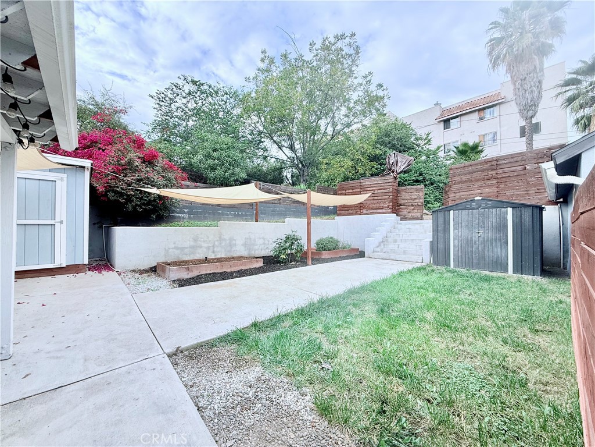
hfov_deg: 102.1
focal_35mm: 14
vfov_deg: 85.7
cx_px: 298
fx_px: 241
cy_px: 224
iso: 50
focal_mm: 2.22
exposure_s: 1/260
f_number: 2.2
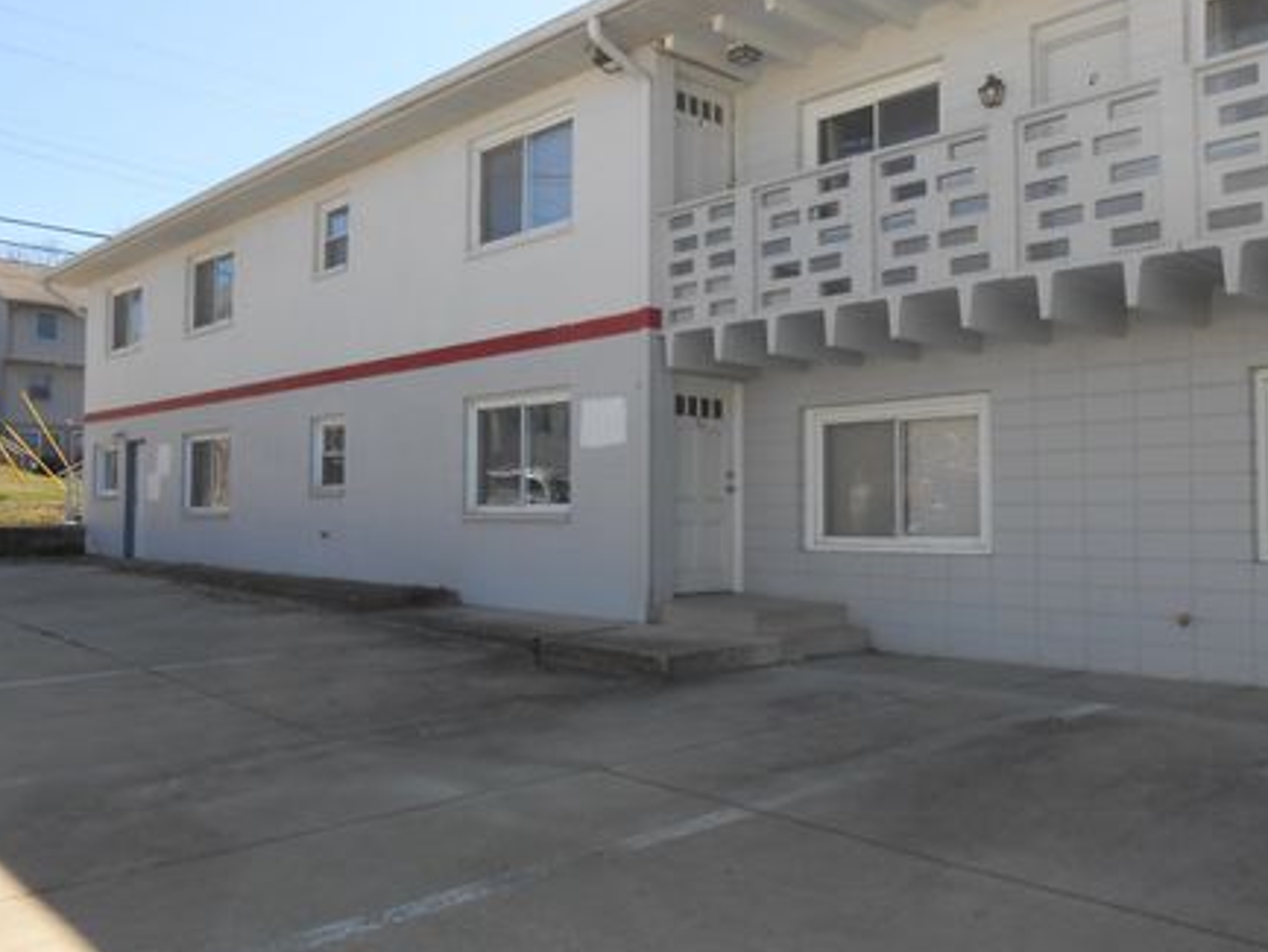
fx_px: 1099
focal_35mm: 30
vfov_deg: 46.8
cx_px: 703
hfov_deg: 59.8
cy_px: 470
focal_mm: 4.6
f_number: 3.5
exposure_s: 1/400
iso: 80
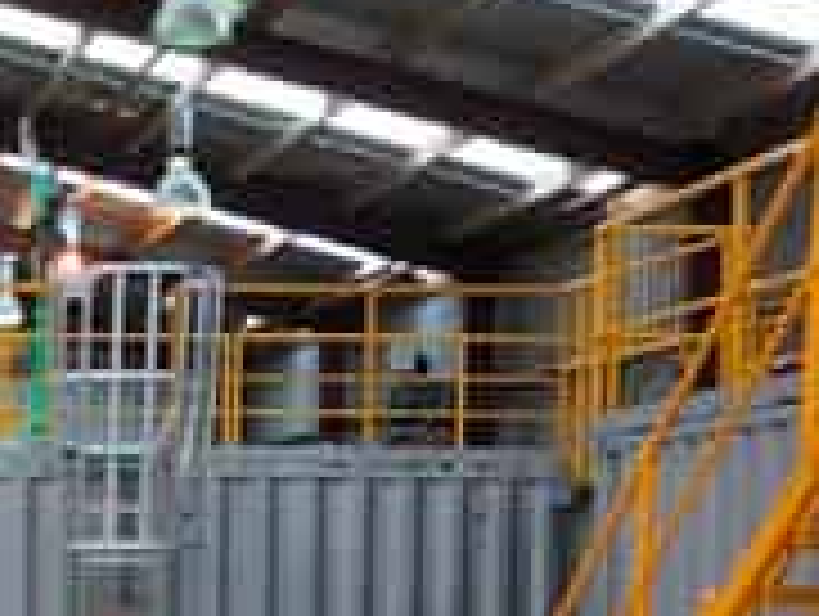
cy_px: 686
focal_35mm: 101
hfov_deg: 17.7
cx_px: -360
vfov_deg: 14.3
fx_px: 2393
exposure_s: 1/33
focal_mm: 3.99
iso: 32
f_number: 1.8
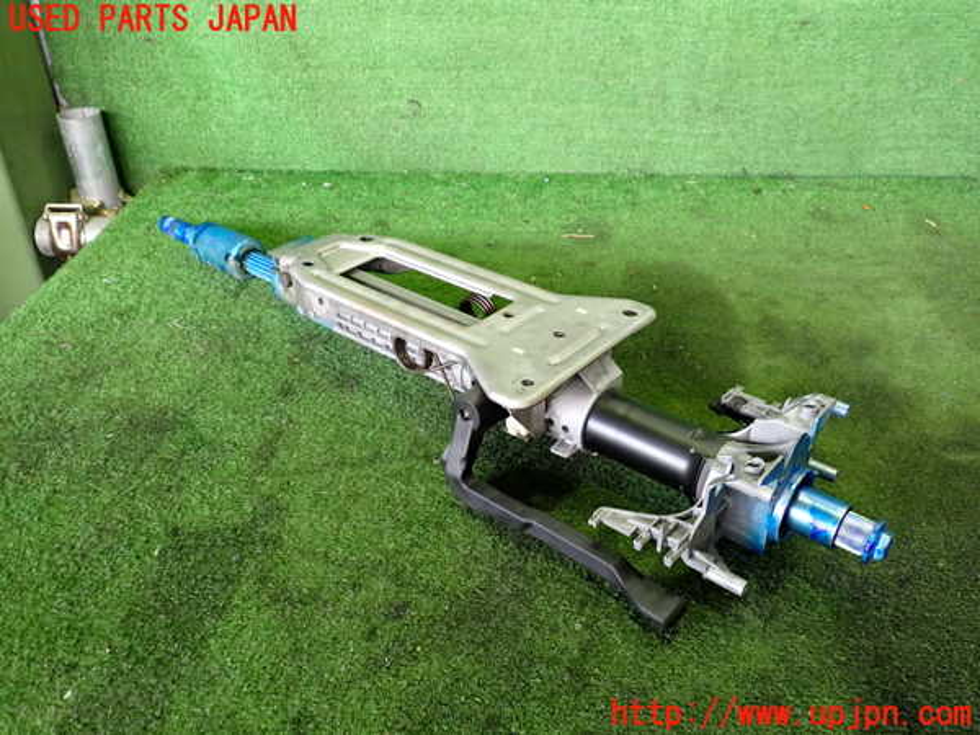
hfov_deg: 60.0
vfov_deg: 46.8
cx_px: 490
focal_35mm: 30
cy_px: 368
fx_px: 849
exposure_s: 1/30
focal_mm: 5.4
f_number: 2.3
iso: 320
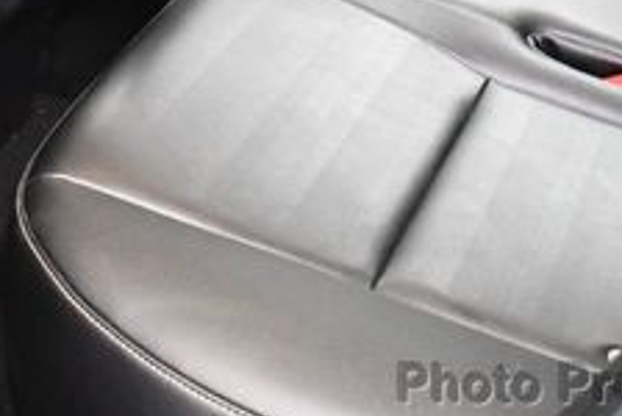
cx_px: 364
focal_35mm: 103
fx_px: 1782
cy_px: -155
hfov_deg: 19.8
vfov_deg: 12.8
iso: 4500
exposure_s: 1/60
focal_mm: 18
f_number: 3.5
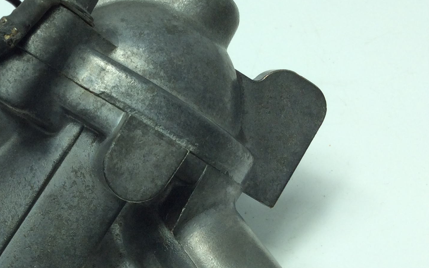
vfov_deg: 21.3
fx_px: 713
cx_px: 54
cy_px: 121
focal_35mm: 61
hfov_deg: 32.1
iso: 32
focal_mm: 3.3
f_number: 2.4
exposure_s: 1/336
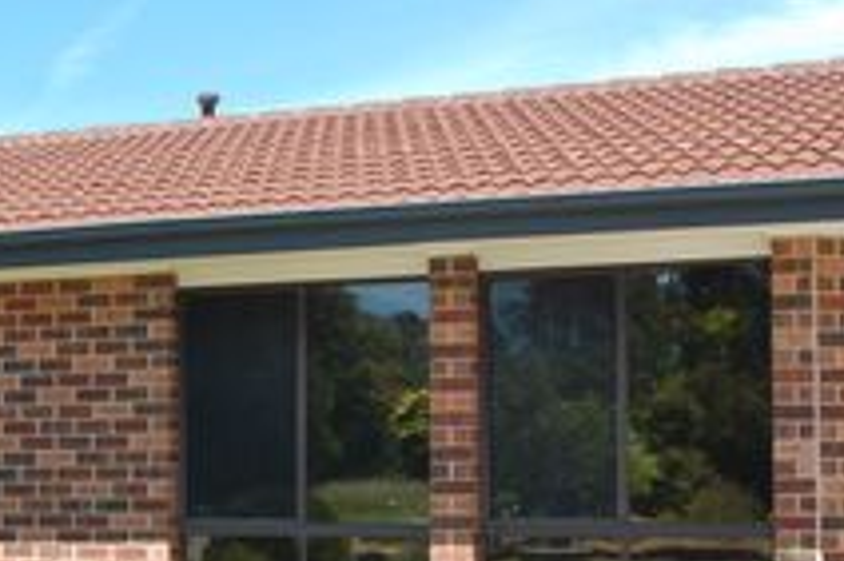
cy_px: 364
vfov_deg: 17.0
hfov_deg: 25.4
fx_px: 1874
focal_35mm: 80
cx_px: 382
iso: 200
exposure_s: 1/200
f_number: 7.1
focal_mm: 24
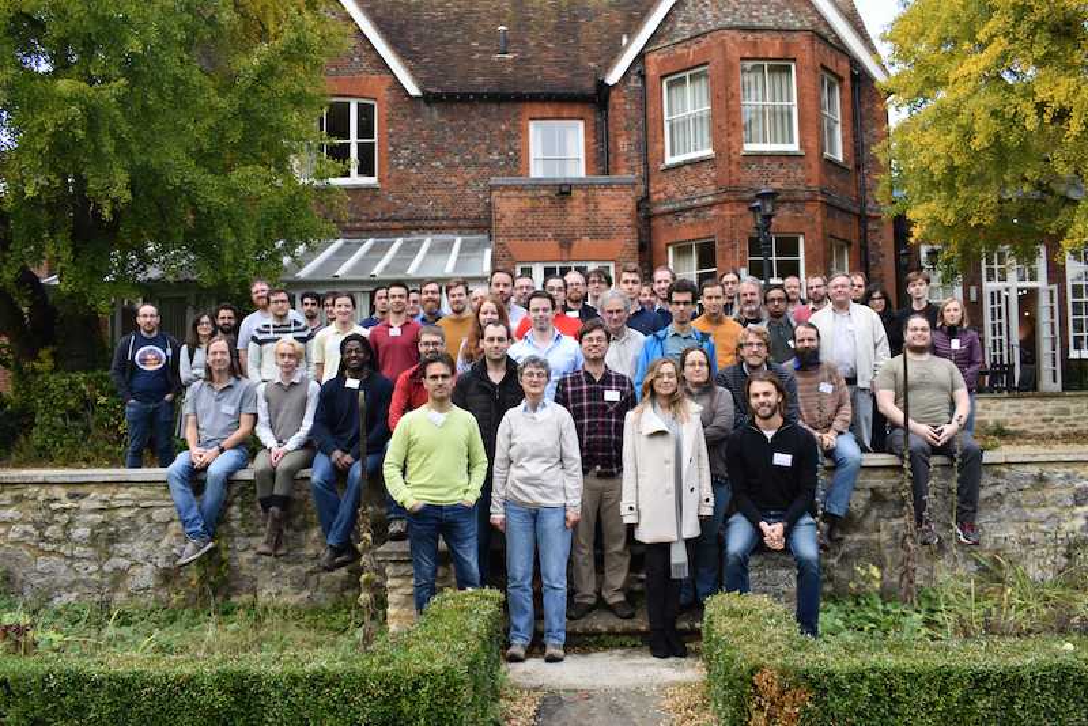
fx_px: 816
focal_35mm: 27
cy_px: 363
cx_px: 544
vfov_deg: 48.0
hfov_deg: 67.4
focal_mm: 18
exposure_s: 1/160
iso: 400
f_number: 6.3
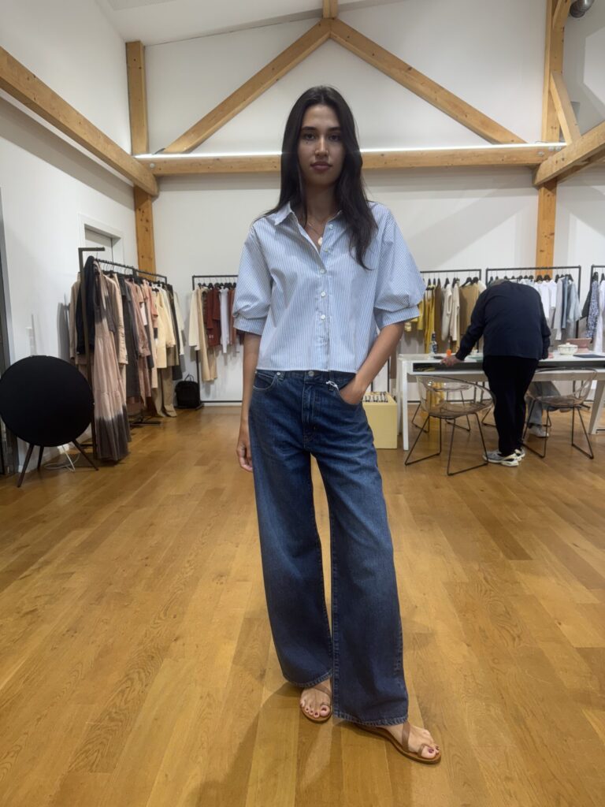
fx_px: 559
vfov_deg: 71.6
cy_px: 404
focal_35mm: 24
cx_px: 302
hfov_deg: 56.8
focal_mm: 6.76
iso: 100
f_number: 1.78
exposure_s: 1/100
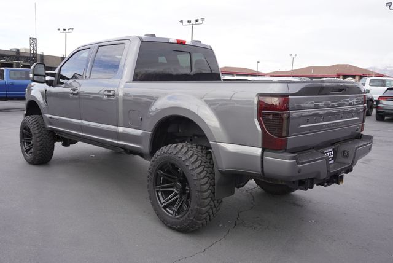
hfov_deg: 57.2
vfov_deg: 40.0
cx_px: 196
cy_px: 132
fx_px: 361
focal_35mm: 33
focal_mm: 22
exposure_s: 1/125
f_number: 5.6
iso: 100
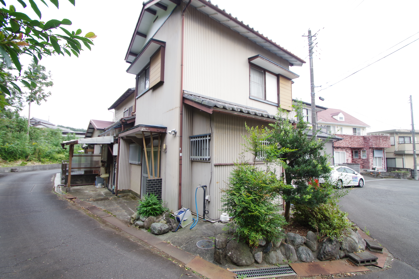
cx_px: 210
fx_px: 175
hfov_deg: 100.4
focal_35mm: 15
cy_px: 140
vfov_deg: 77.3
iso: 200
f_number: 5.6
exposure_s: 1/80
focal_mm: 10
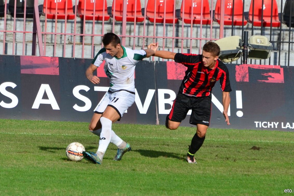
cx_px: 152
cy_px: 96
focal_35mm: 476
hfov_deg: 4.3
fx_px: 3887
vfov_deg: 2.9
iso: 200
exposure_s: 1/1250
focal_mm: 300
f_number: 6.3
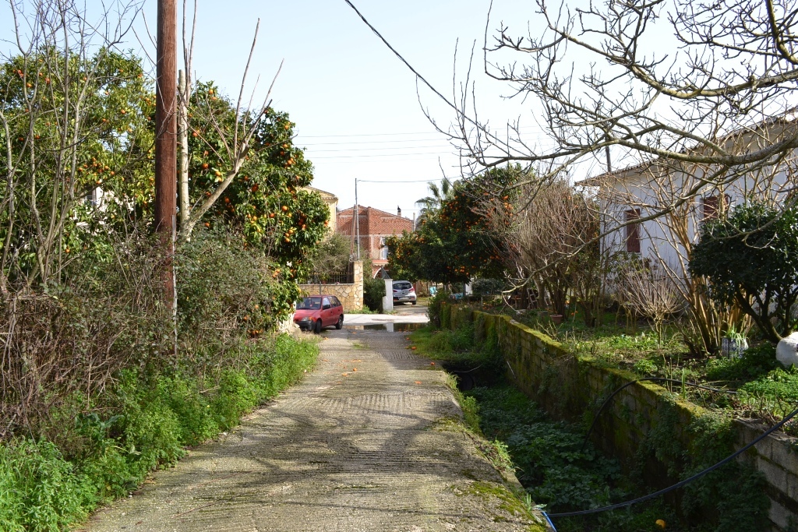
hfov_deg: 67.4
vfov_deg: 47.9
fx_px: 599
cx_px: 399
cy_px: 266
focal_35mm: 27
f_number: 8
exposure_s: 1/80
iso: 100
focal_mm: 18
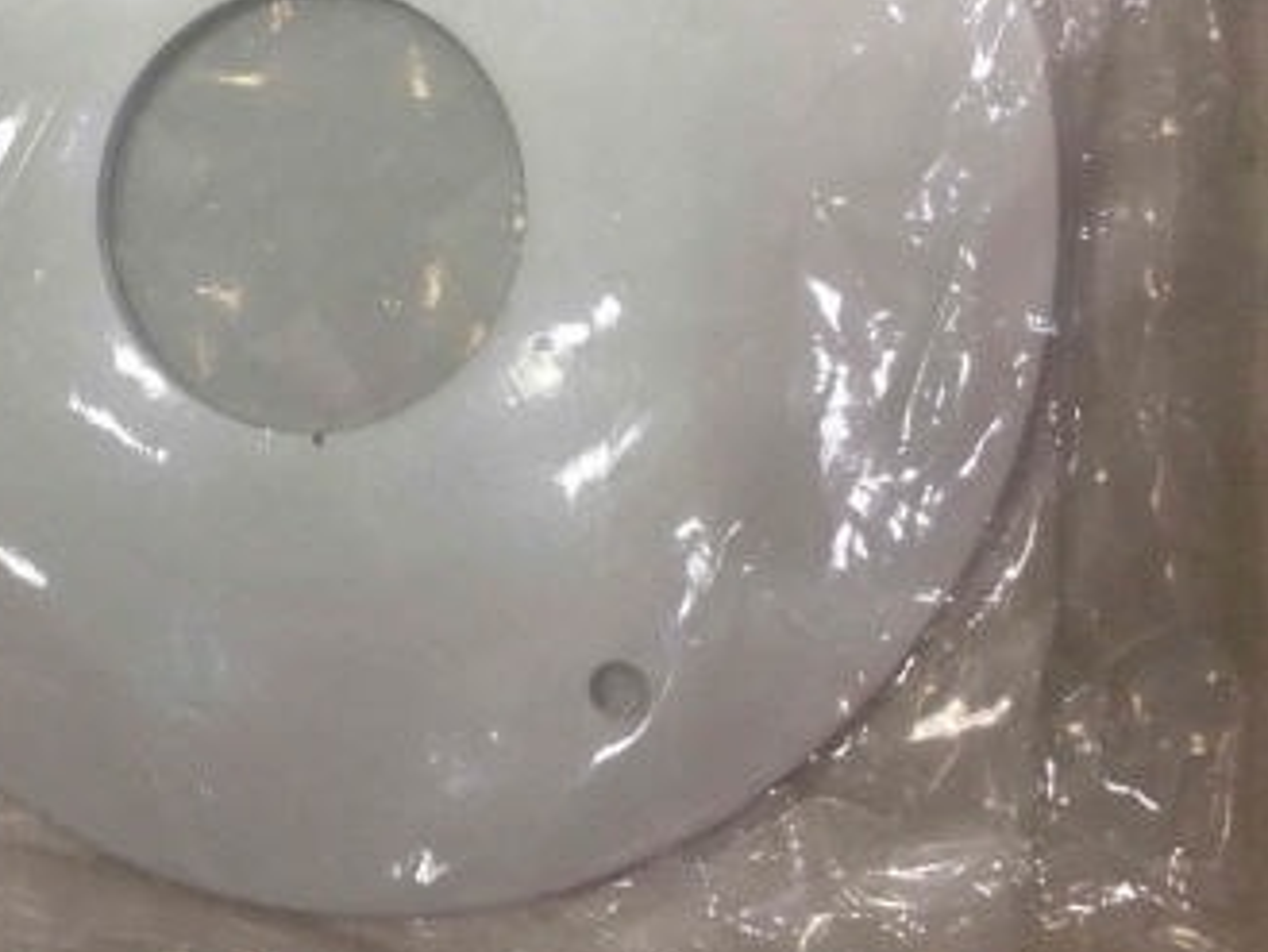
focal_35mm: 46
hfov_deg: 39.7
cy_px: 224
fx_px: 1686
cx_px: 270
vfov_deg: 30.9
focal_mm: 4.15
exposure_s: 1/30
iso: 50
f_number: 2.2
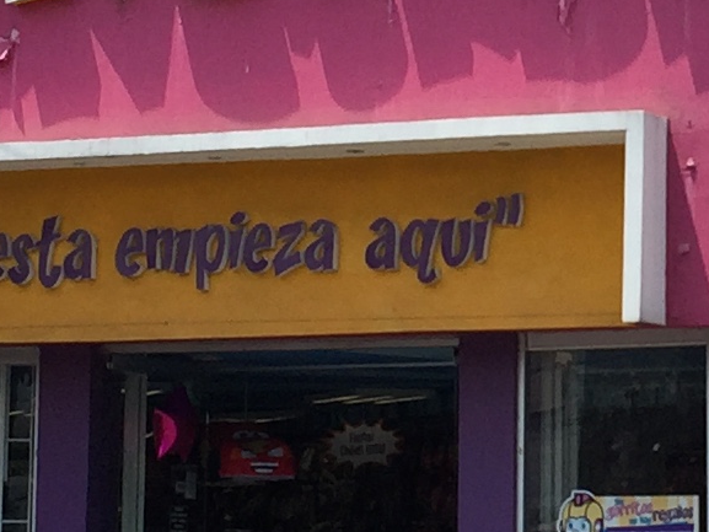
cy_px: 122
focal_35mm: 164
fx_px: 3360
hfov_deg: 11.9
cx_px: 673
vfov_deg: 9.0
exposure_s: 1/2083
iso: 32
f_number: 2.2
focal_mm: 4.15
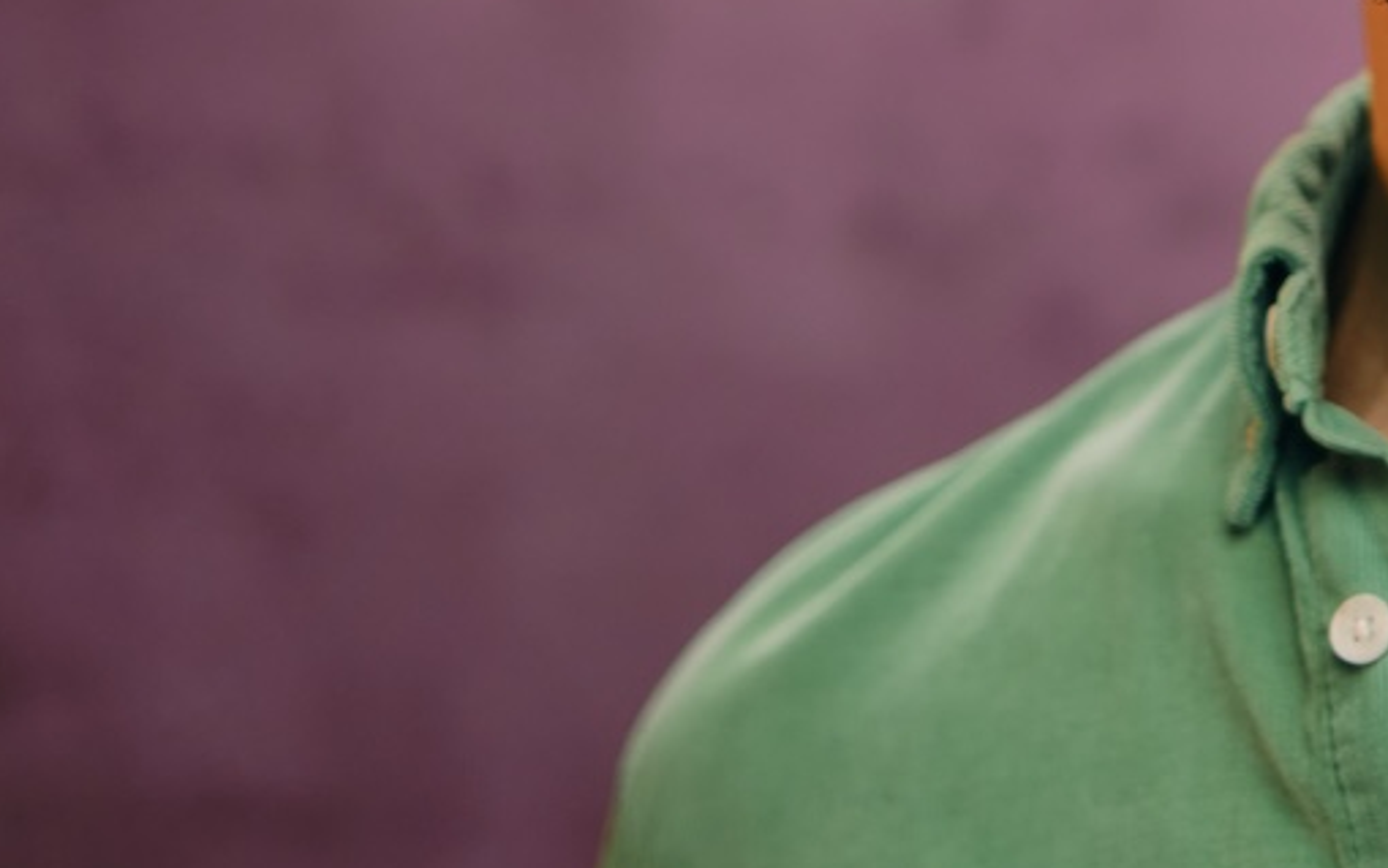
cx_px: 1602
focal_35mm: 170
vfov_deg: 7.6
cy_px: -381
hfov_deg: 12.1
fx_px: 6432
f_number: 1.6
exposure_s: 1/320
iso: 250
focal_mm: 33
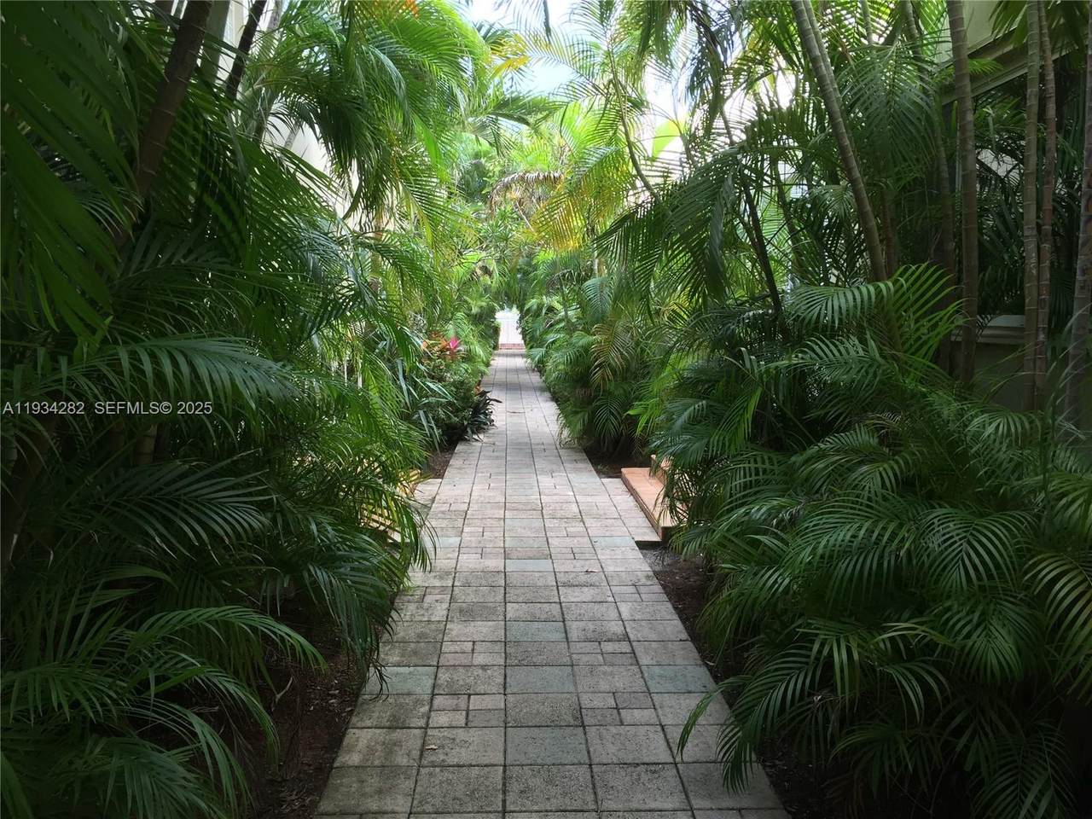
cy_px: 410
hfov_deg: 61.7
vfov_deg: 48.2
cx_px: 546
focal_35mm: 29
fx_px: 915
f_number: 2.2
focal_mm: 4.15
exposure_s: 1/120
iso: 40
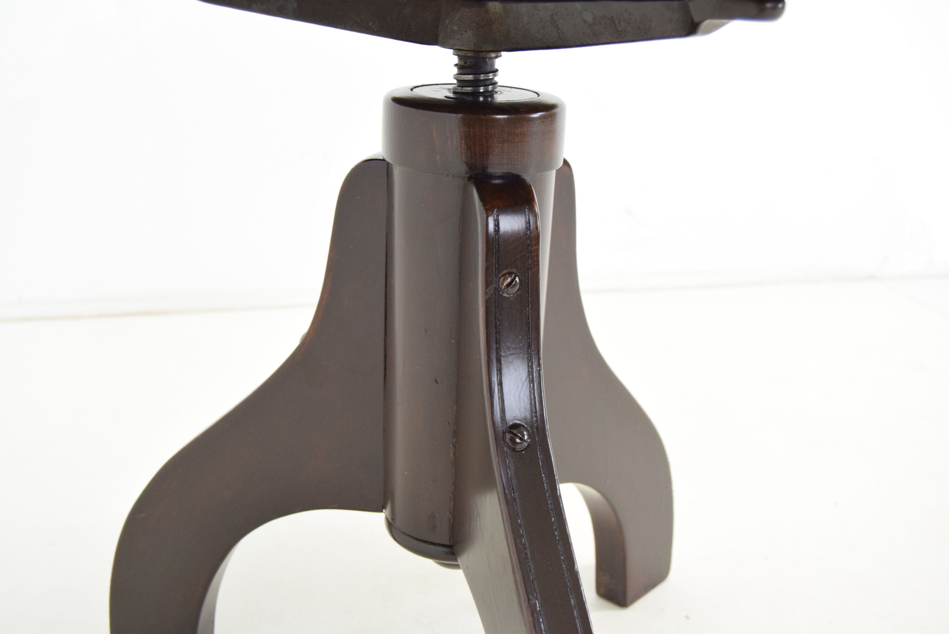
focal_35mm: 39
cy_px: 317
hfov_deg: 49.5
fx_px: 1029
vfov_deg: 34.3
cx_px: 474
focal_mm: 26
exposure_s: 1/125
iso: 1600
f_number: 5.6
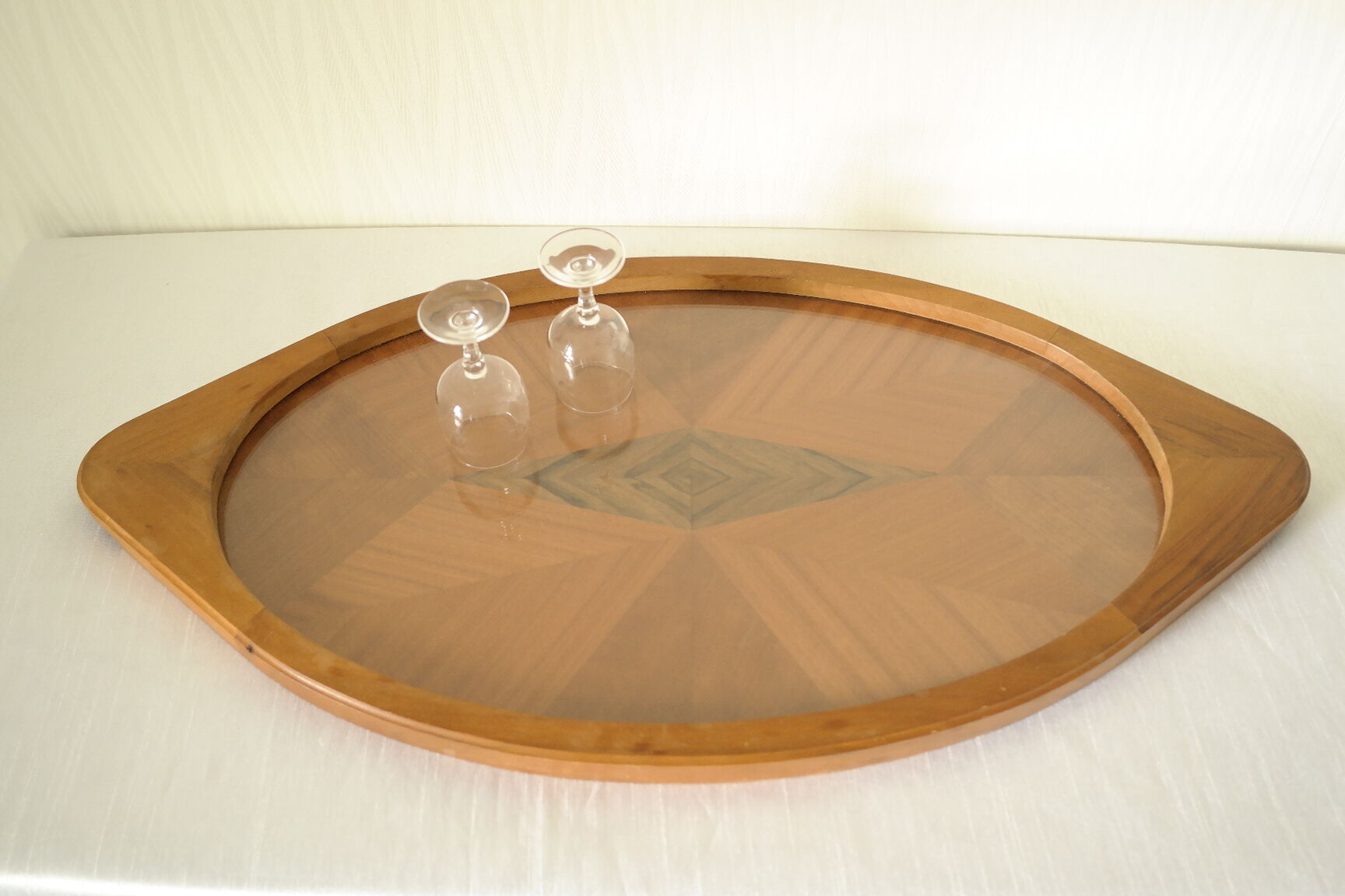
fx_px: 1233
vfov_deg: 40.0
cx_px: 672
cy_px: 448
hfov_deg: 57.2
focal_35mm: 33
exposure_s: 1/30
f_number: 5.6
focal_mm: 22
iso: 800
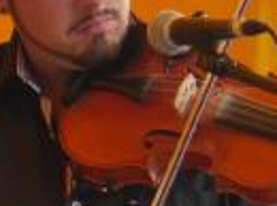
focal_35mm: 961
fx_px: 7676
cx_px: 362
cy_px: 291
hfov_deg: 2.1
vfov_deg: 1.5
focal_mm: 78
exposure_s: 1/160
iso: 1000
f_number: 5.8
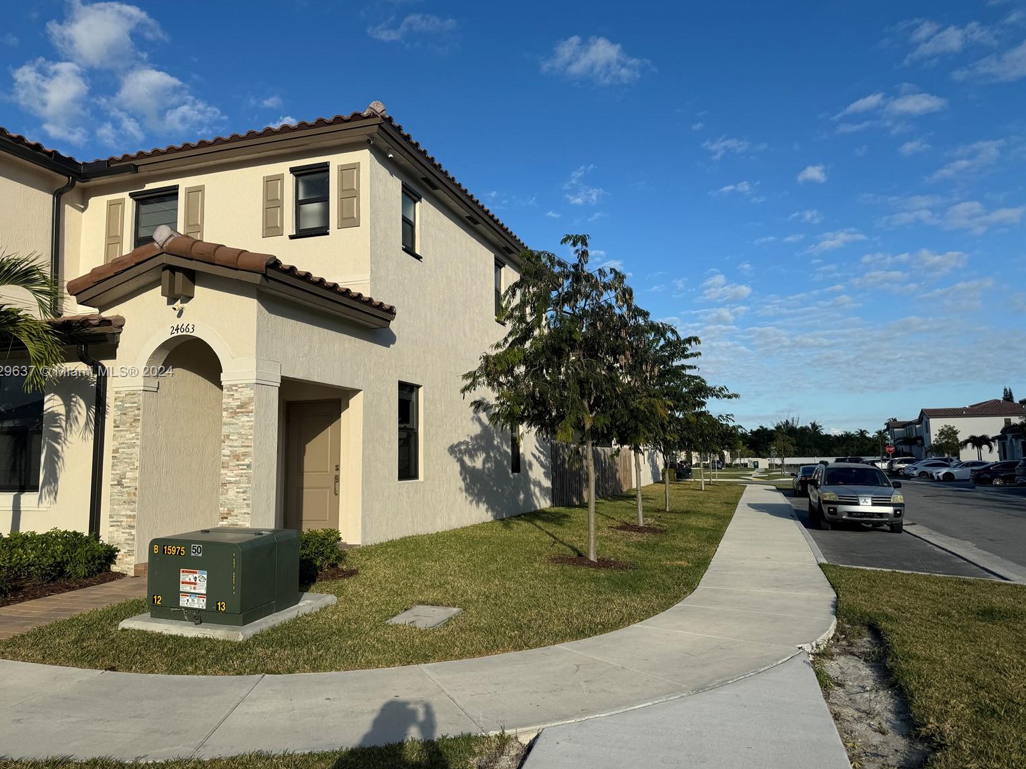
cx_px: 494
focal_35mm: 25
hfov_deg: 69.4
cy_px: 372
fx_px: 741
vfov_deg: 54.9
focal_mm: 6.86
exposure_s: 1/7092
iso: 80
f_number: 1.78
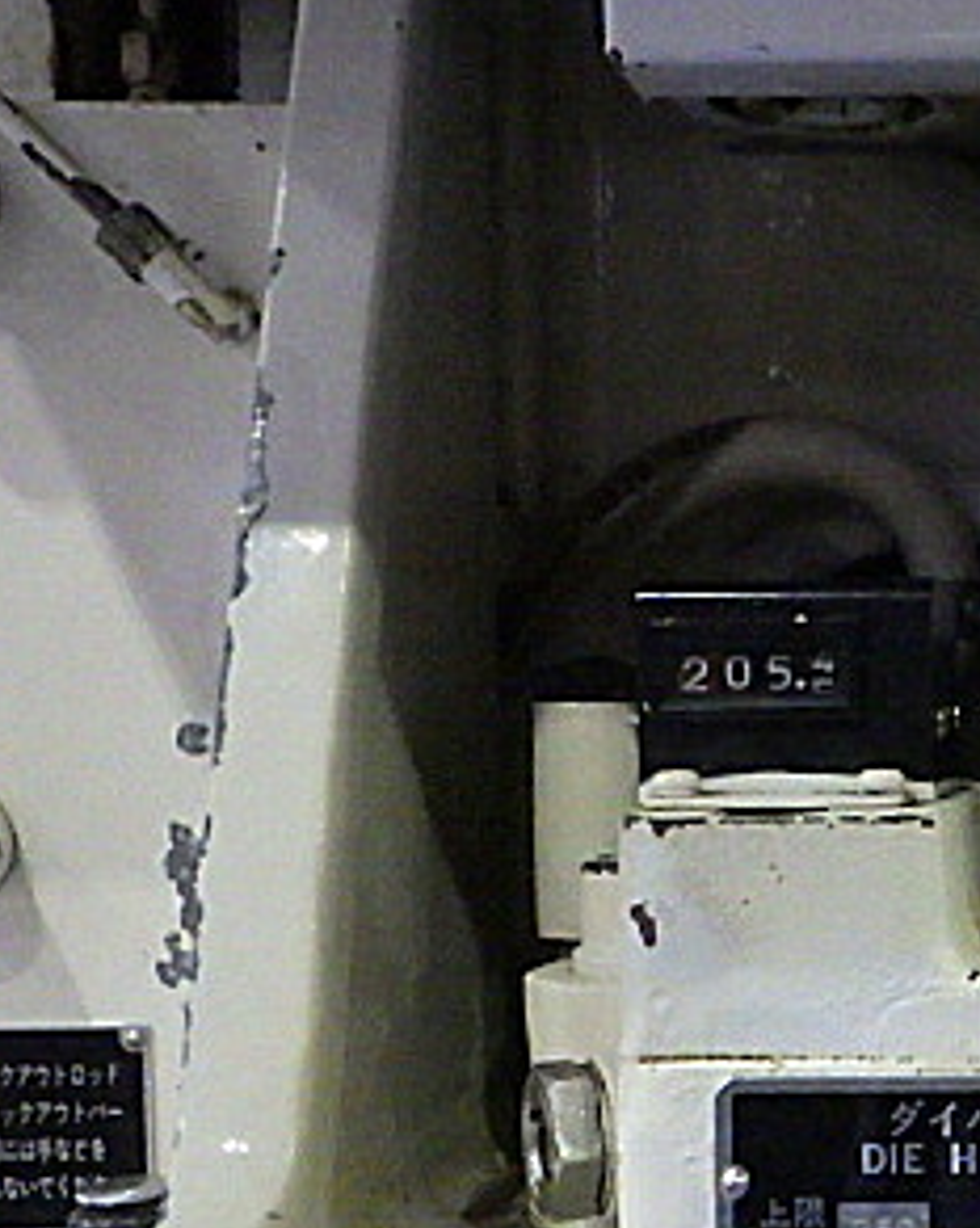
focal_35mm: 60
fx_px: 2179
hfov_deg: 22.9
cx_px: 1224
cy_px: 694
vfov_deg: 31.4
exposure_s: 1/45
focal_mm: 5
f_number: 3.5
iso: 1250
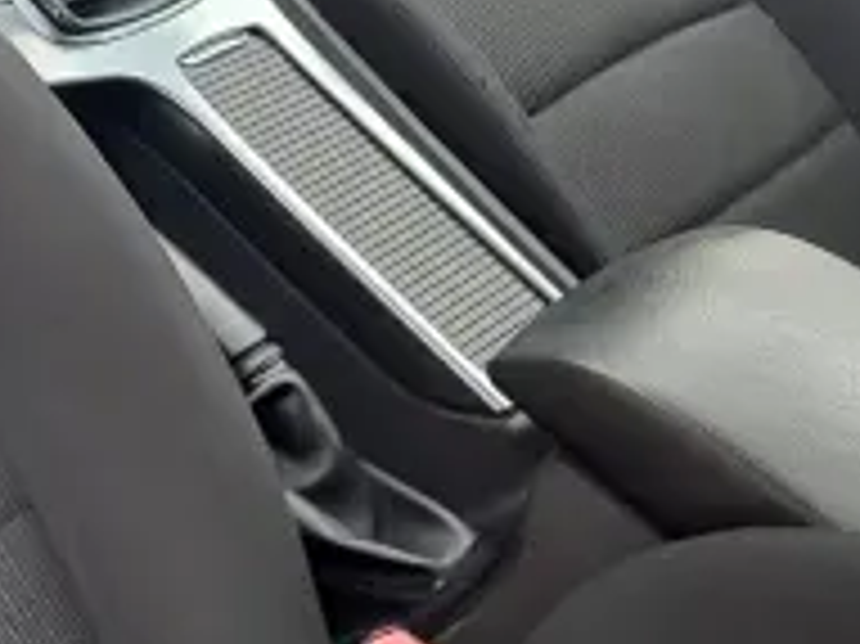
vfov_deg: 16.8
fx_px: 1912
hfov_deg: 22.8
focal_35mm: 77
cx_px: -239
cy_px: -396
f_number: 1.8
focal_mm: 5.56
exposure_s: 1/146
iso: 100
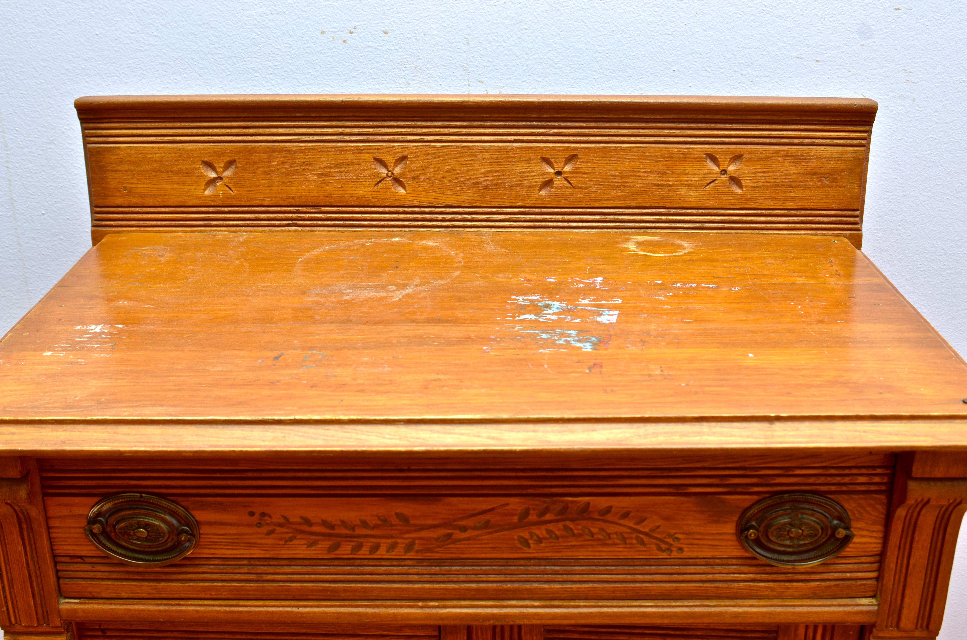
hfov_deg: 46.5
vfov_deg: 31.8
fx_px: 1126
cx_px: 484
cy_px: 320
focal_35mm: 42
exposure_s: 1/100
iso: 200
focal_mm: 28
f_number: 7.1
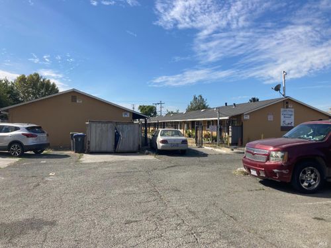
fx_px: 268
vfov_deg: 49.7
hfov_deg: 63.4
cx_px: 166
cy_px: 124
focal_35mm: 28
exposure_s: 1/2404
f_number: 1.8
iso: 20
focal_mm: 3.99
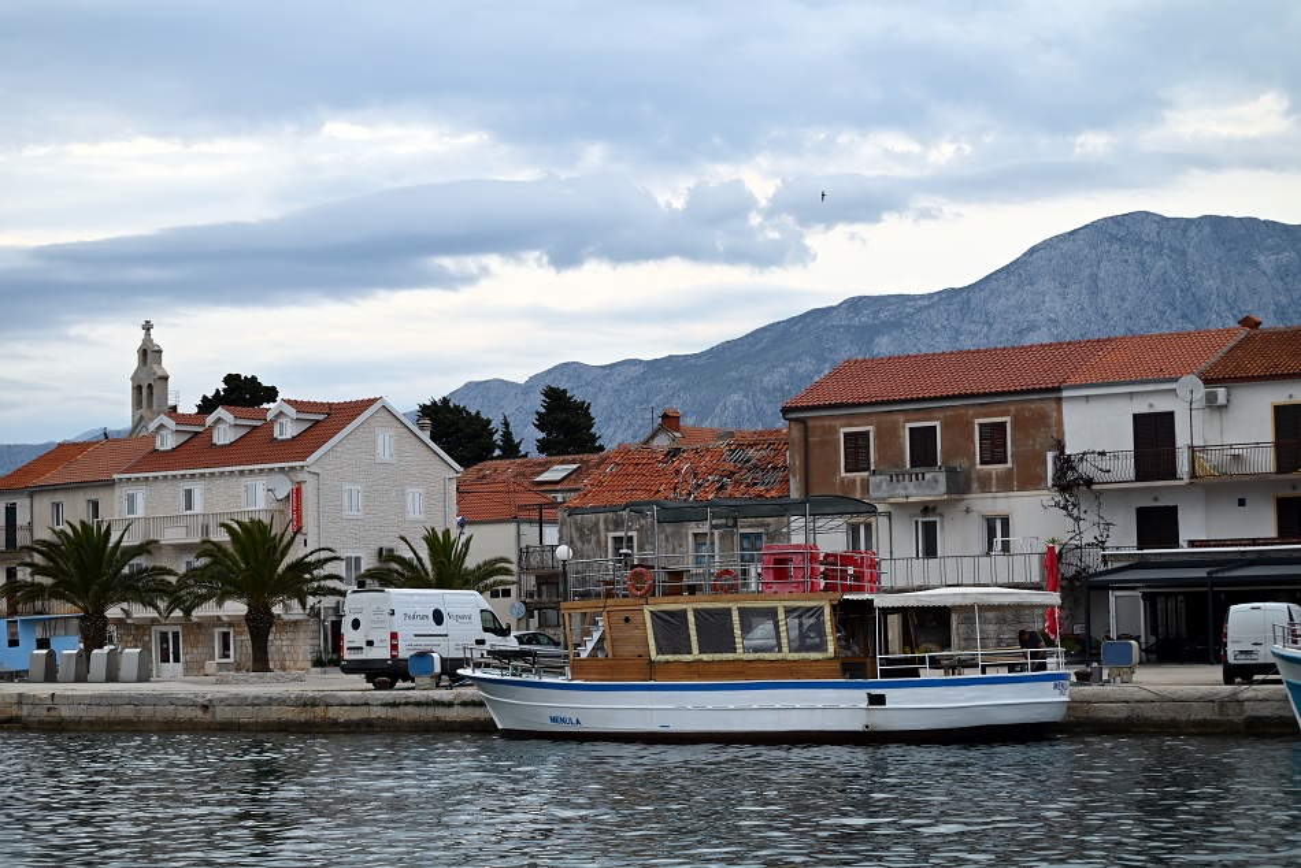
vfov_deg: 19.5
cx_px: 650
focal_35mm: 70
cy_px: 434
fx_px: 2530
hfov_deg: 28.8
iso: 400
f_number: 4.5
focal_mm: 70
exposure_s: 1/400
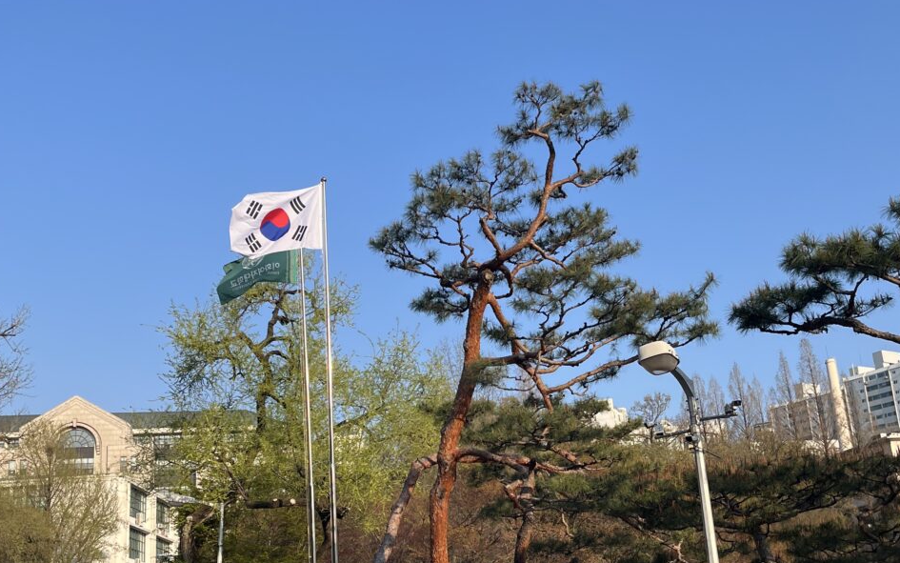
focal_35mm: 42
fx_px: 1030
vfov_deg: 30.4
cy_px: 370
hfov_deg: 47.2
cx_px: 427
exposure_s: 1/1862
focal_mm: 5.1
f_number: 1.6
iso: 50
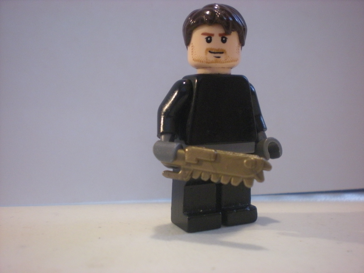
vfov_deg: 37.7
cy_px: 136
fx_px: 400
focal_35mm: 38
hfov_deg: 49.0
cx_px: 182
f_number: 3.1
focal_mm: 6.3
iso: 400
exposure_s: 1/19.1
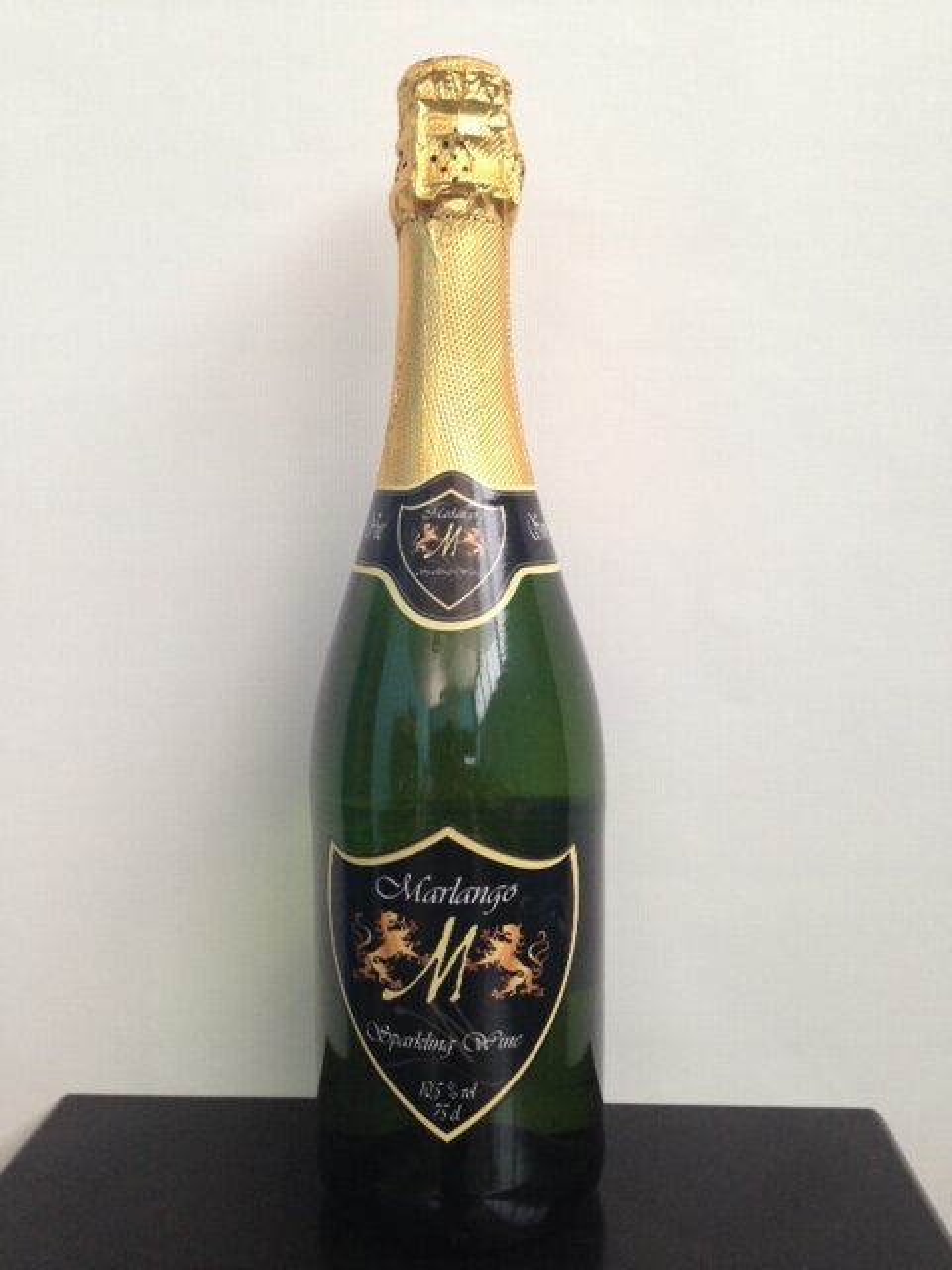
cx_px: 476
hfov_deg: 42.9
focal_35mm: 33
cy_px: 635
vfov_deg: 55.4
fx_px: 1210
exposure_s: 1/20
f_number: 2.4
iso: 125
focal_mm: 4.12
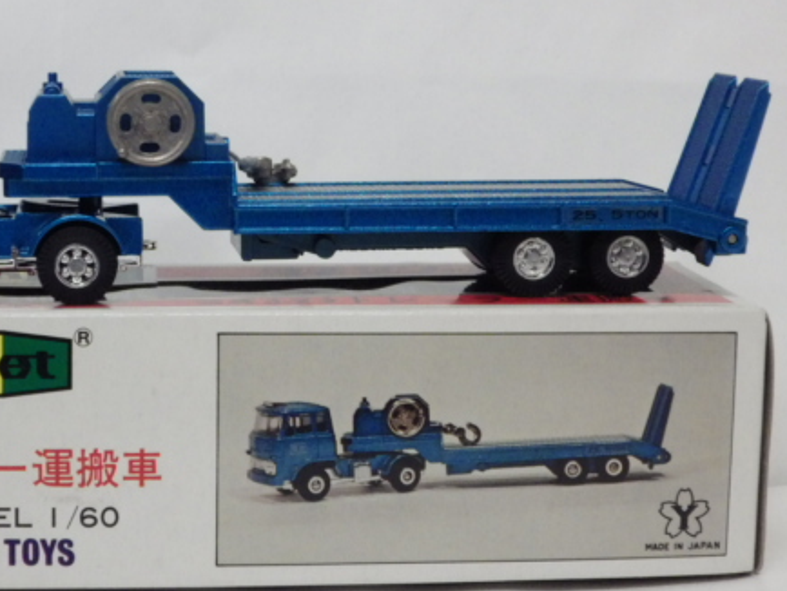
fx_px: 1979
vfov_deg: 17.0
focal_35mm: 87
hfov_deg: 22.4
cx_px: 245
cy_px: 266
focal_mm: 10.7
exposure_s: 1/60
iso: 800
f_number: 4
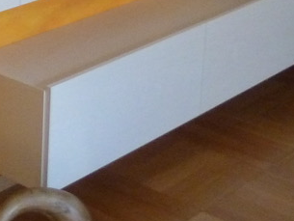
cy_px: -67
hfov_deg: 17.3
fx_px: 892
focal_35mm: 105
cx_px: -117
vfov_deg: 13.6
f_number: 3.3
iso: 400
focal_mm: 4.1
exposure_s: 1/20
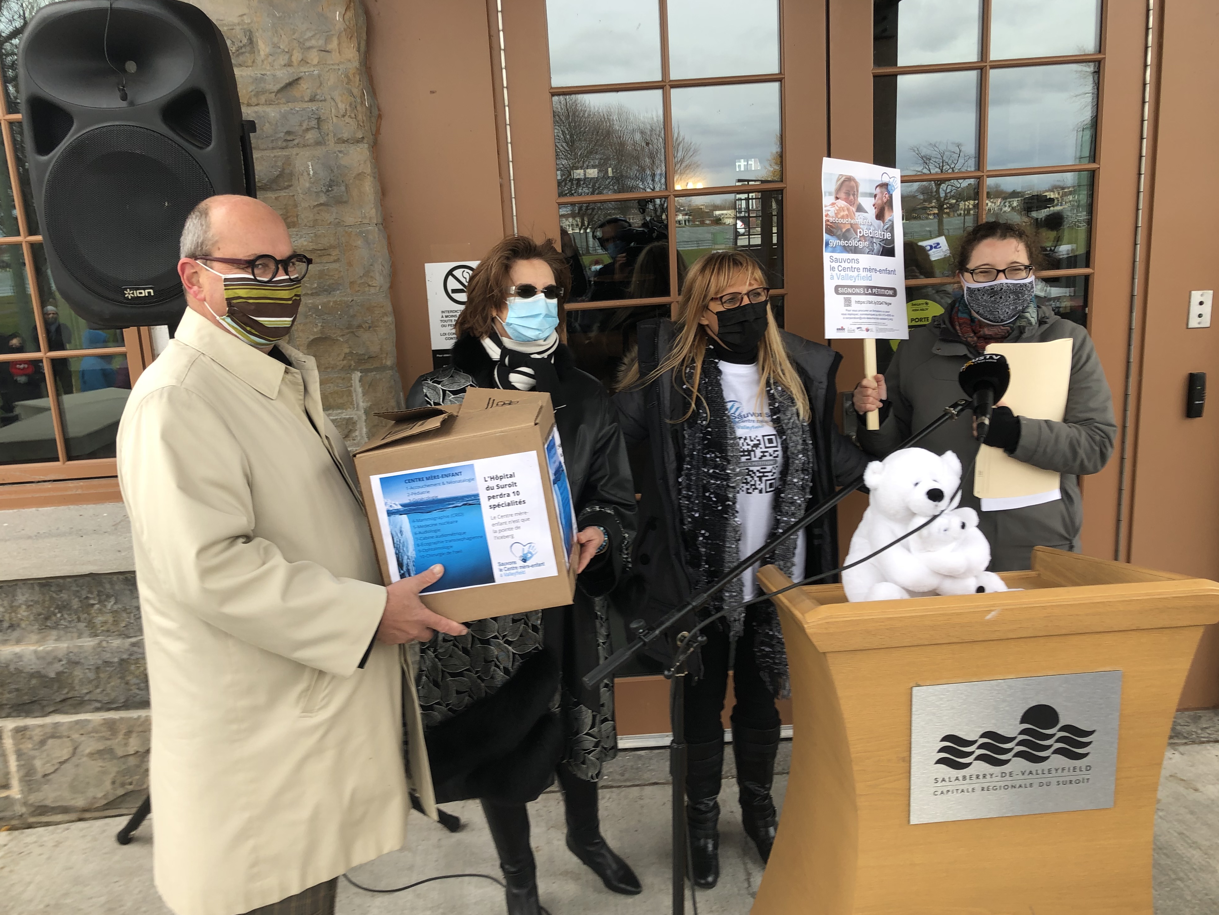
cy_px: 458
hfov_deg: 61.6
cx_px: 589
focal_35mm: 29
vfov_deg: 48.2
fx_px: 1021
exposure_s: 1/150
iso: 20
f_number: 1.8
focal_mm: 3.99
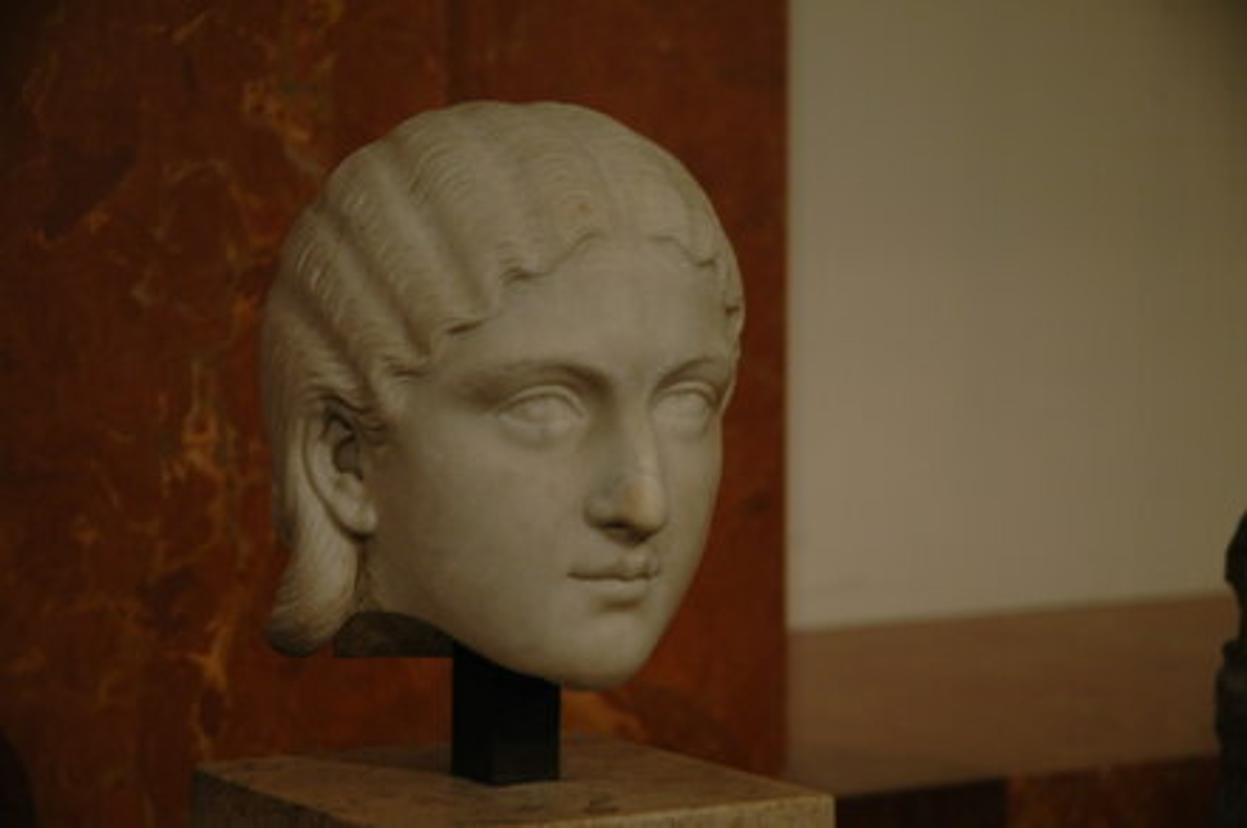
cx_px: 624
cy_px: 414
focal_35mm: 105
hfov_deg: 19.5
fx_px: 3632
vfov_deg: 13.0
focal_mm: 70
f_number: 4.5
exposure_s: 1/8
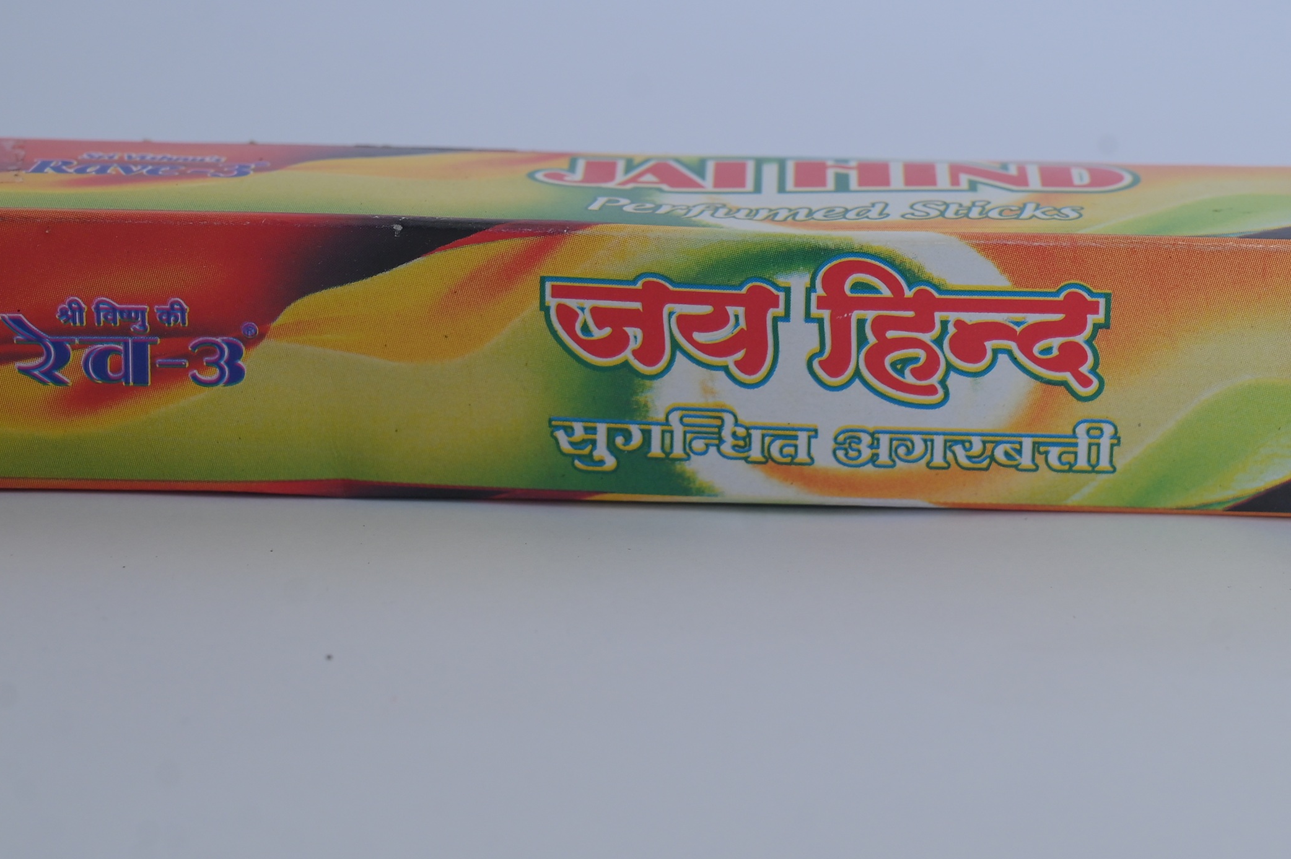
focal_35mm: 130
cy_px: 193
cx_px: 854
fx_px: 4659
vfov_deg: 10.5
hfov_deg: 15.7
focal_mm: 70
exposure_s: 1/125
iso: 160
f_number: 7.1
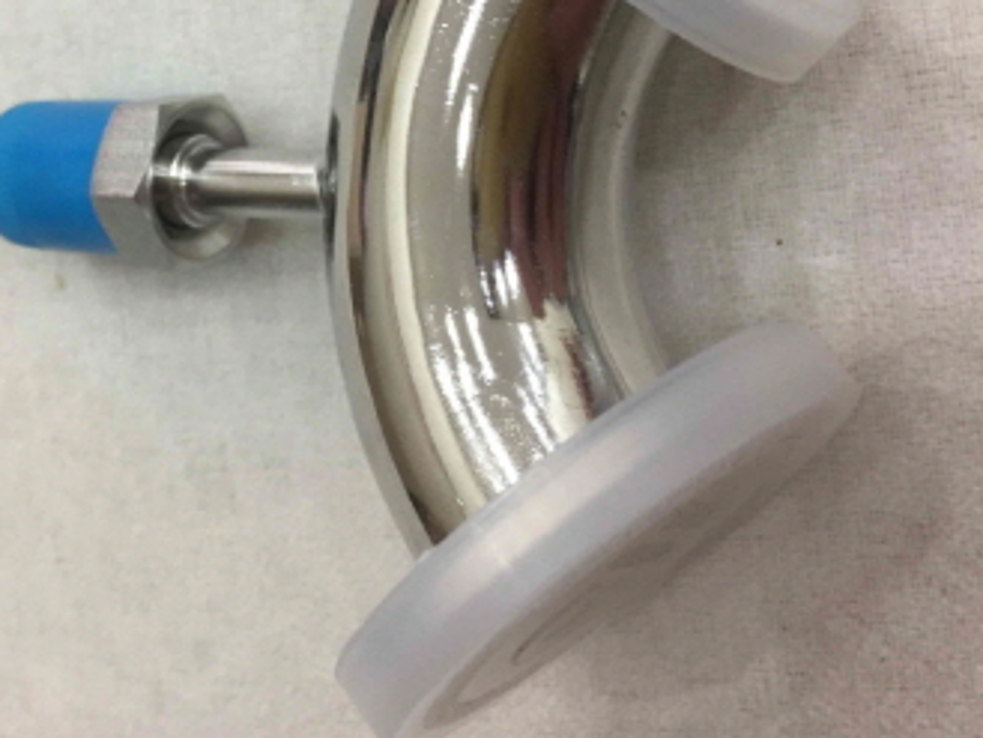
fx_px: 1307
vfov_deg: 30.9
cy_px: 164
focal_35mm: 46
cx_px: 317
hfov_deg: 40.6
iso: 100
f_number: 2.2
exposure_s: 1/30
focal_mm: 4.15
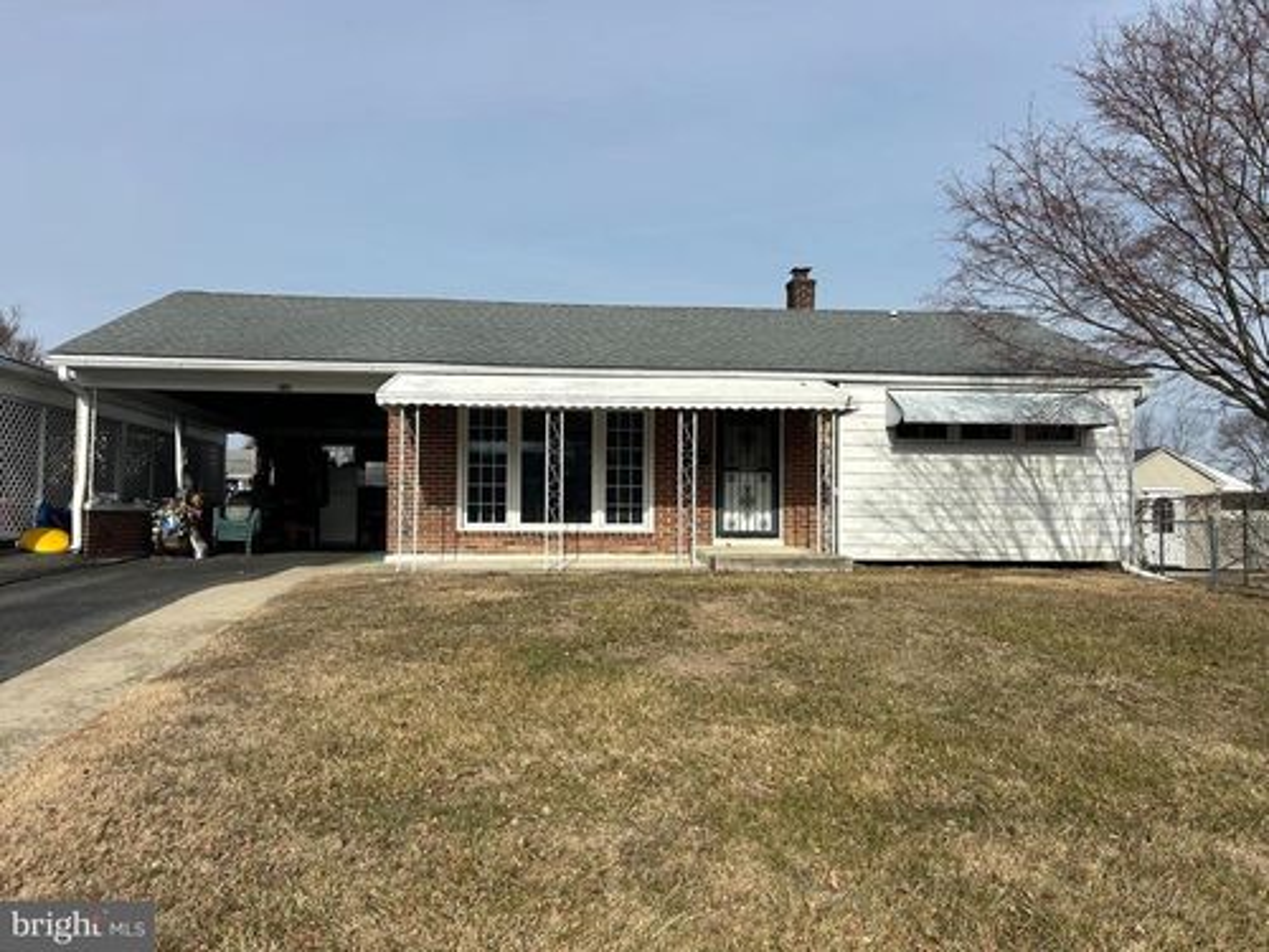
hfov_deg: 67.3
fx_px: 953
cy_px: 476
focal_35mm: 26
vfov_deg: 53.1
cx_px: 634
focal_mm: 5.7
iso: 50
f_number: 1.5
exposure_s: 1/6579
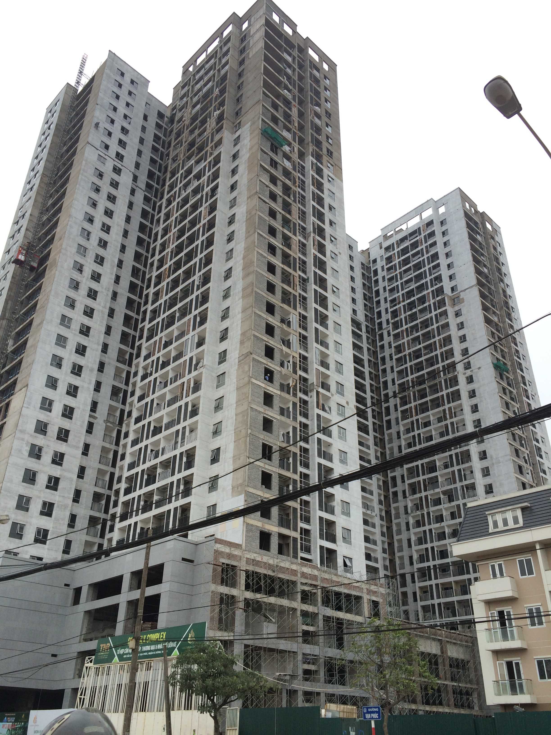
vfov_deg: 60.0
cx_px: 276
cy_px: 368
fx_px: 637
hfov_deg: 46.8
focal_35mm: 30
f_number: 2.2
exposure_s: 1/977
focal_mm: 4.12
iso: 32
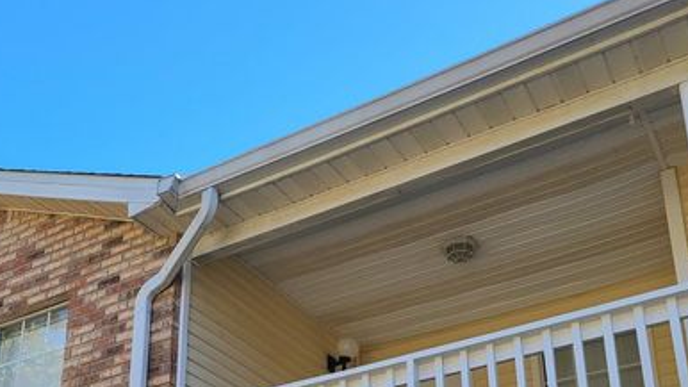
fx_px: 894
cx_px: 276
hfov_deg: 41.9
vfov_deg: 23.1
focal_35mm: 49
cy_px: 418
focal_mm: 5.4
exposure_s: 1/598
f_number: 1.8
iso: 40
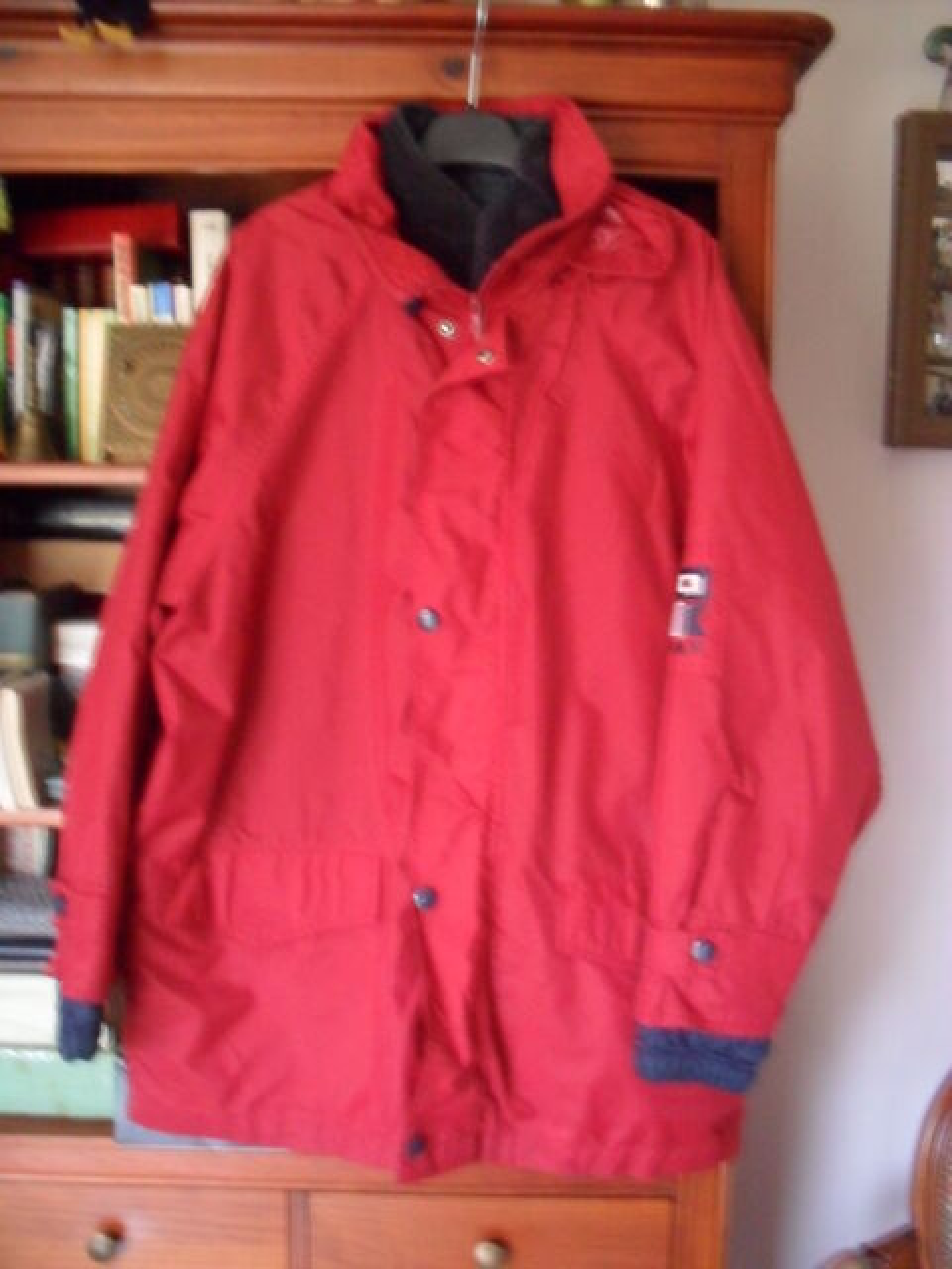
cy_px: 634
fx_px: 1283
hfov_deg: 40.7
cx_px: 476
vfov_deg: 52.6
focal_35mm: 35
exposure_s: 1/3
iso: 400
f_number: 3
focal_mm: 6.3
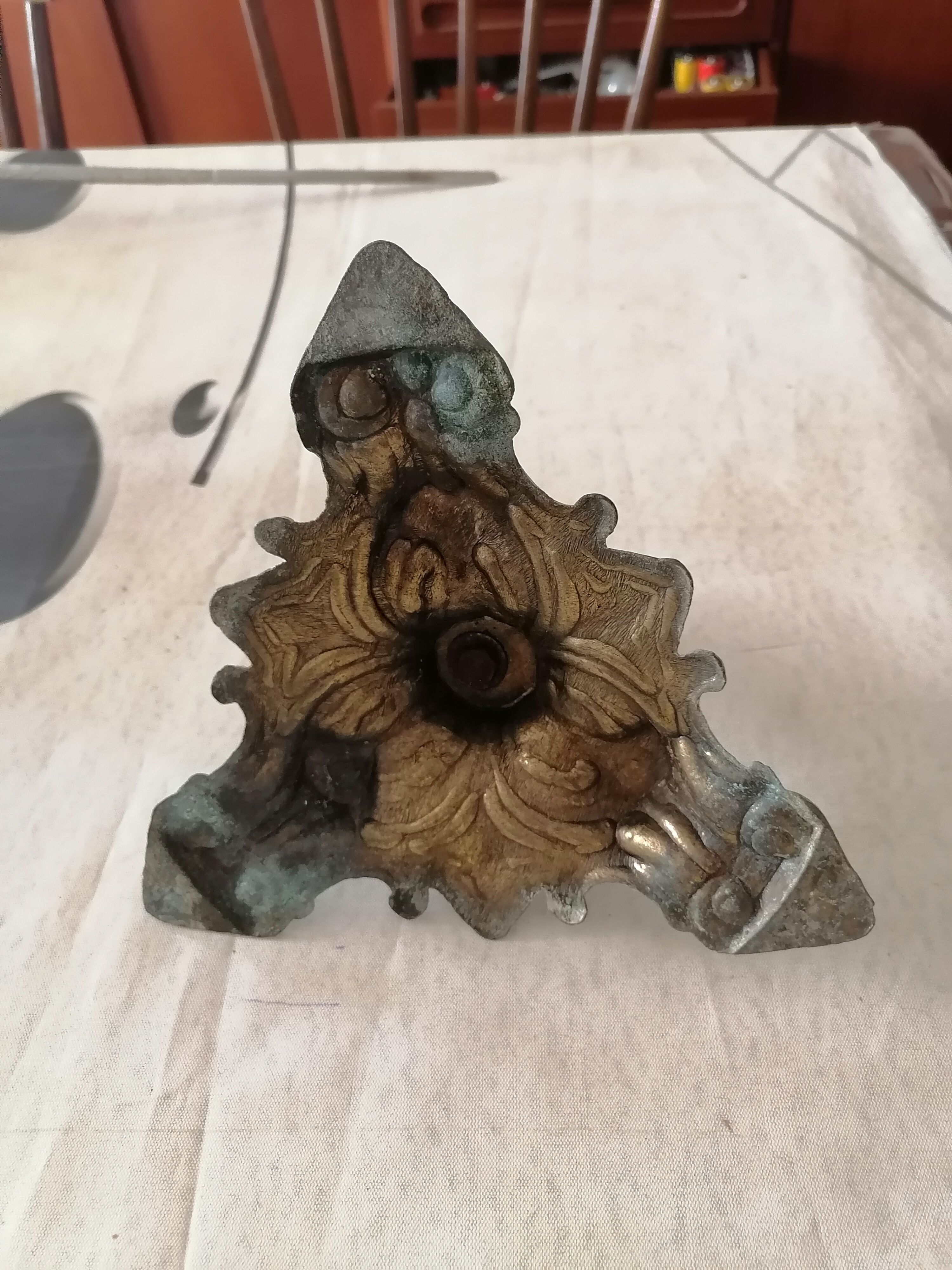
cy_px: 635
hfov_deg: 51.4
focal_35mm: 27
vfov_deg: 65.3
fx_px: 990
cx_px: 476
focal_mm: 5.3
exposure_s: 1/33.3
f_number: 1.8
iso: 400
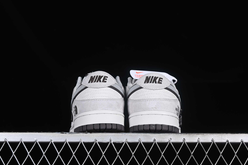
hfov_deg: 26.6
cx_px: 125
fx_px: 524
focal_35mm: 76
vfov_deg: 18.0
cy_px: 82
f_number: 8
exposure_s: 1/80
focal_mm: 50
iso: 160
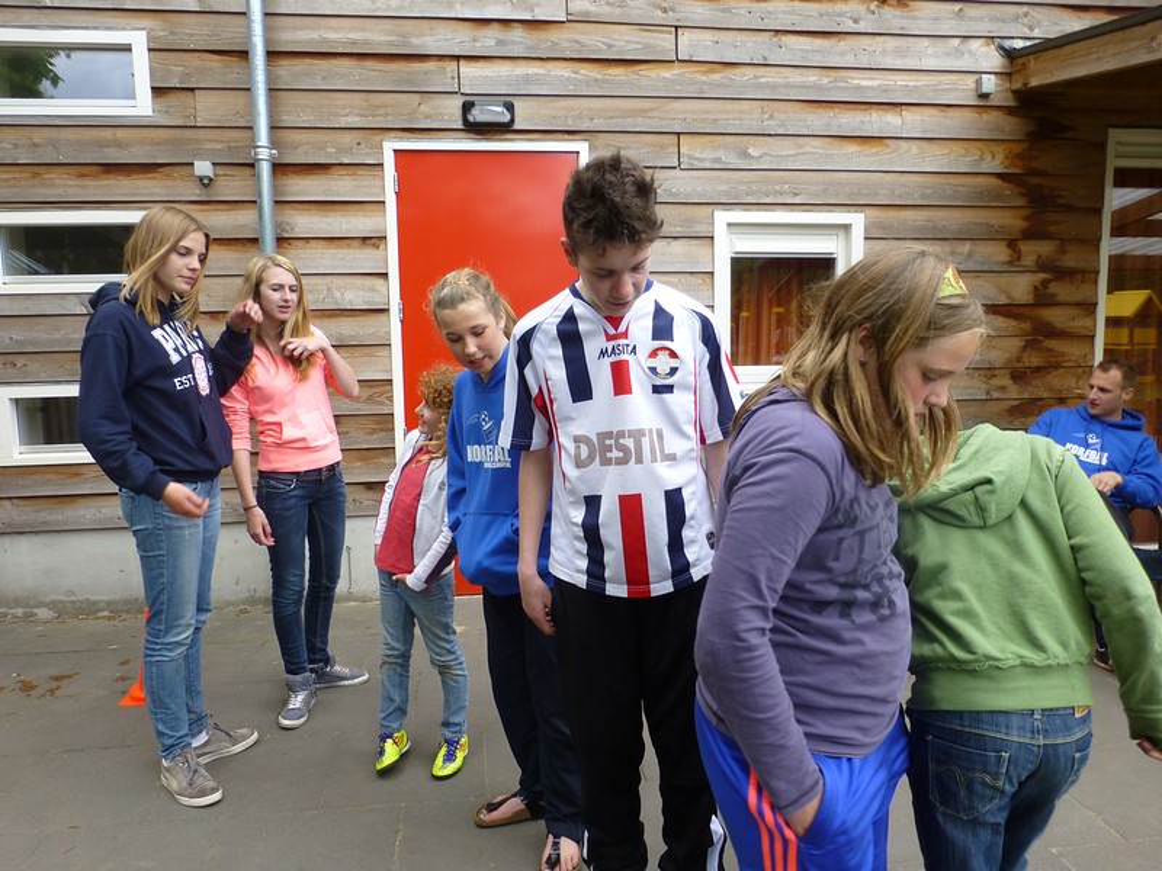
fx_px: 806
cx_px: 581
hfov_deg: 71.6
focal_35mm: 24
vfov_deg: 56.8
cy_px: 436
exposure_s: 1/160
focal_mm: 4.3
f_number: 4
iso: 100
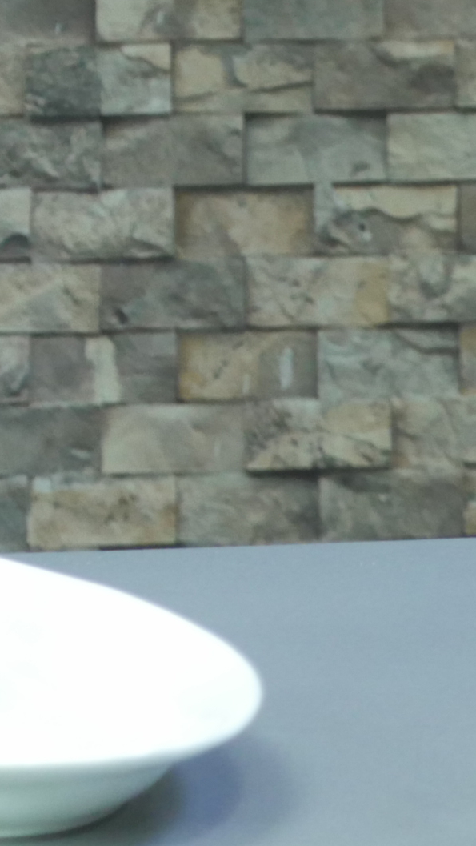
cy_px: -396
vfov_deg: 9.2
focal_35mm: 228
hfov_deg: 4.9
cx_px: -1255
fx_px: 5113
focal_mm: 24
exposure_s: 1/15
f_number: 2.8
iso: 800
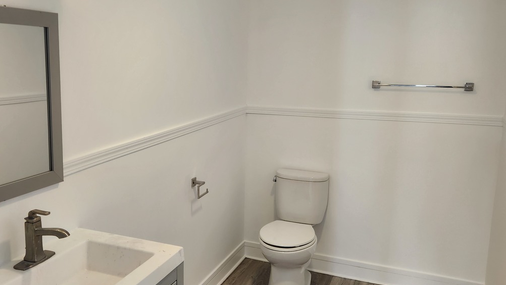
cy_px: 135
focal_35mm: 36
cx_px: 201
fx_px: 483
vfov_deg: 32.8
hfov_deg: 54.9
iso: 100
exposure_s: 1/120
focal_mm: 5.4
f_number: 1.8
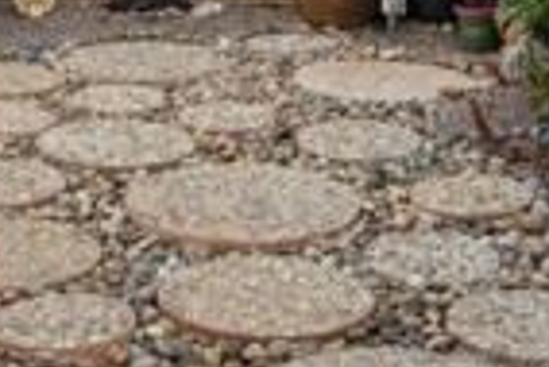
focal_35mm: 99
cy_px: -284
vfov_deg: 12.7
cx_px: 128
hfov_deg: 20.4
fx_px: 1511
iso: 64
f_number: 9
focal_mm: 22
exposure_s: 1/60
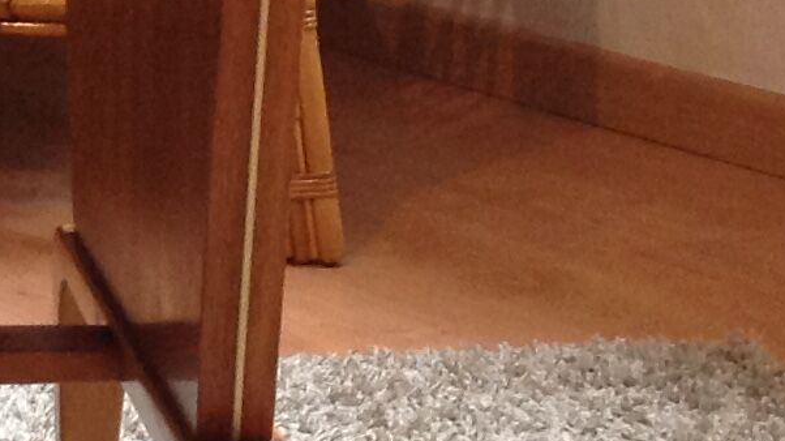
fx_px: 3412
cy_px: 43
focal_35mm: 164
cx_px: -627
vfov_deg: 7.4
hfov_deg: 12.1
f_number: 2.4
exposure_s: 1/15
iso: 160
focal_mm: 4.28
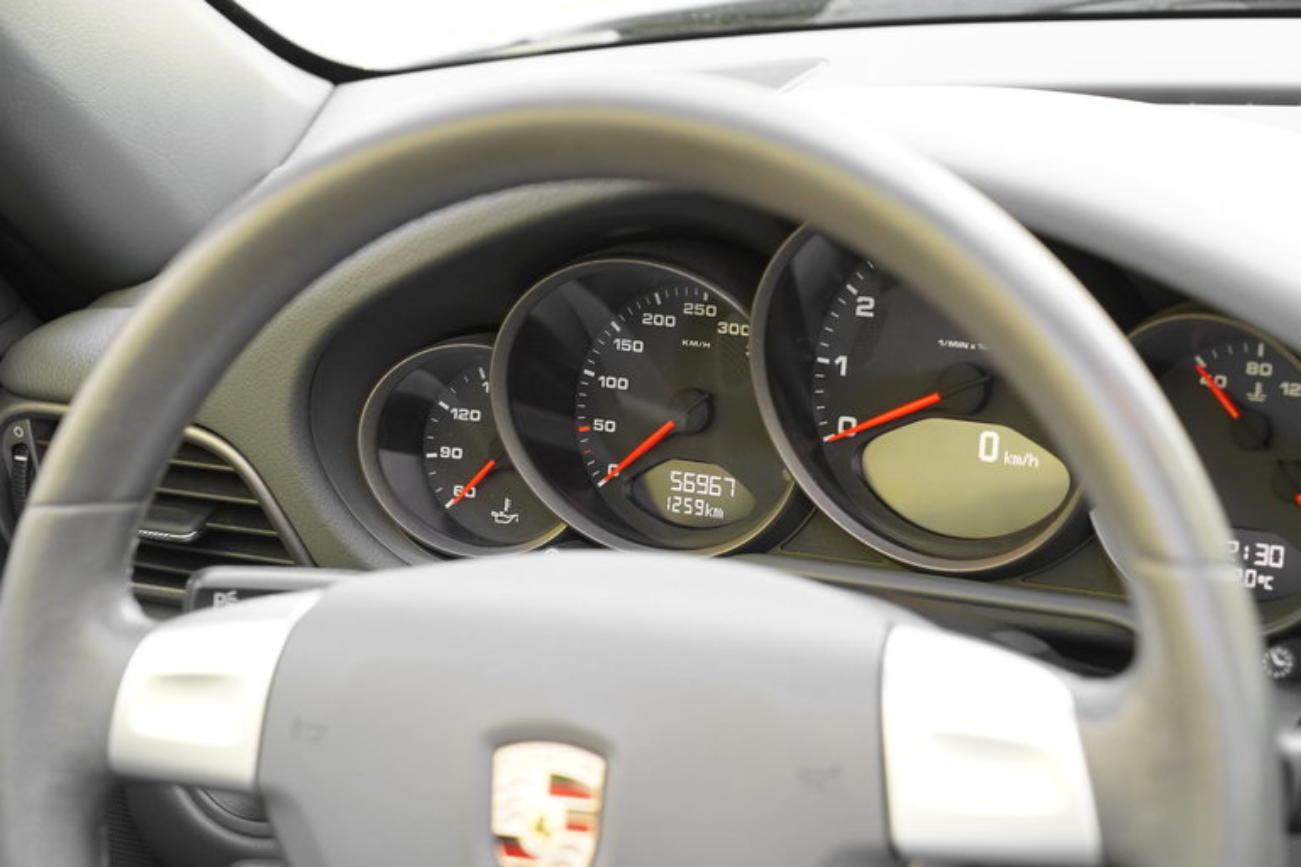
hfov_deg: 19.5
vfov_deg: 13.0
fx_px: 3794
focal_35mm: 105
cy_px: 434
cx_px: 650
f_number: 6.3
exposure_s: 1/125
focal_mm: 105
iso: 3200
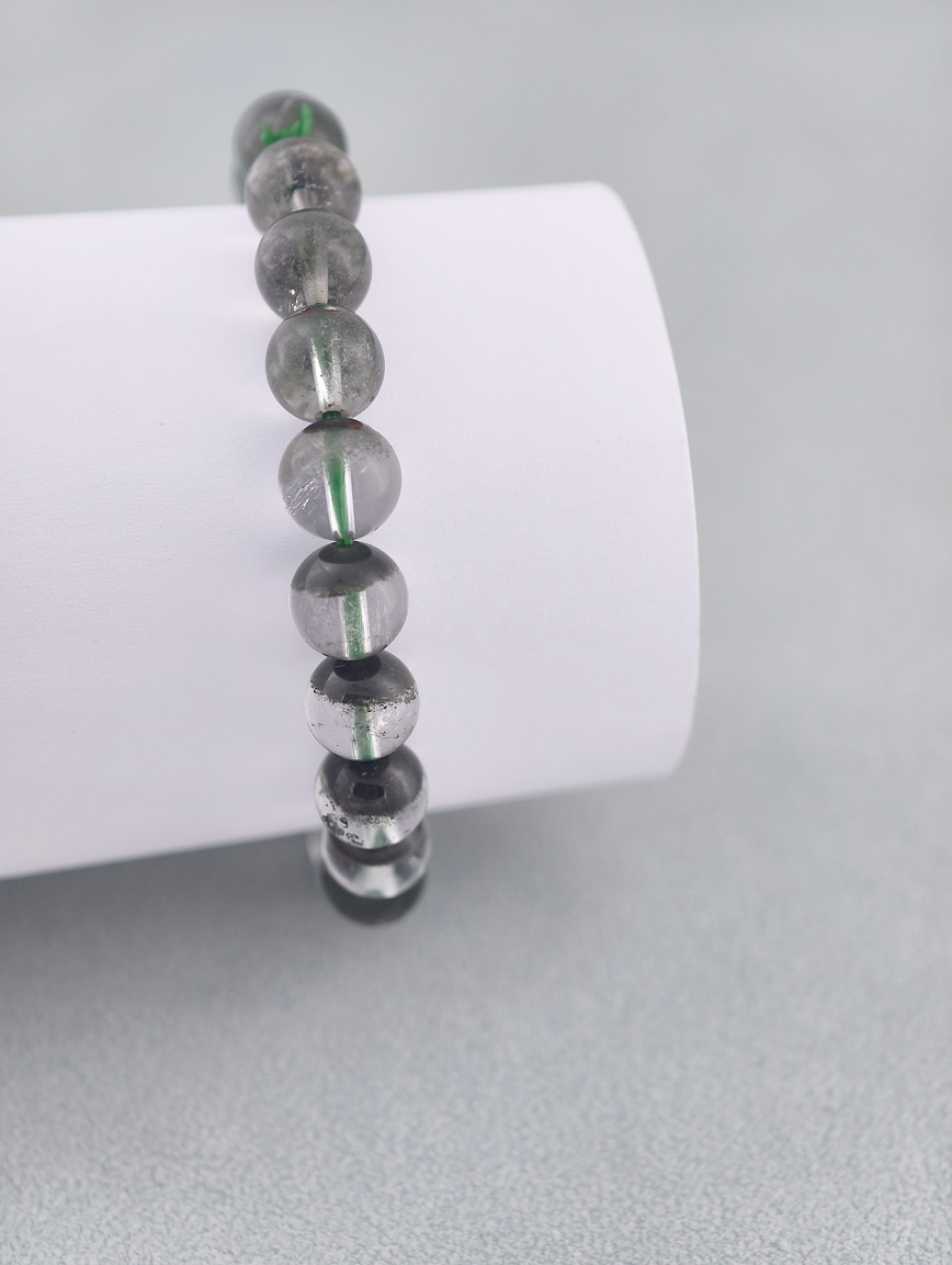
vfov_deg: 23.0
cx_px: 476
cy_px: 632
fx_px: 3109
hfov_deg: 17.4
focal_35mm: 85
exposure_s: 1/160
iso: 125
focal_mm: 22.48
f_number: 2.67
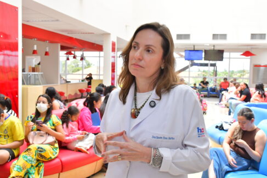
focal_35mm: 40
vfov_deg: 33.4
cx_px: 134
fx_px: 297
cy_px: 89
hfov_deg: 48.4
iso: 2000
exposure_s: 1/200
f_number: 7.1
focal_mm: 27
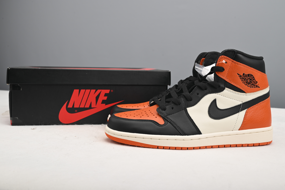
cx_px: 142
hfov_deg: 48.5
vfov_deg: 33.4
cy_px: 96
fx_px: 317
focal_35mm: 40
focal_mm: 39
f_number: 11
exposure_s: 1/200
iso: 100
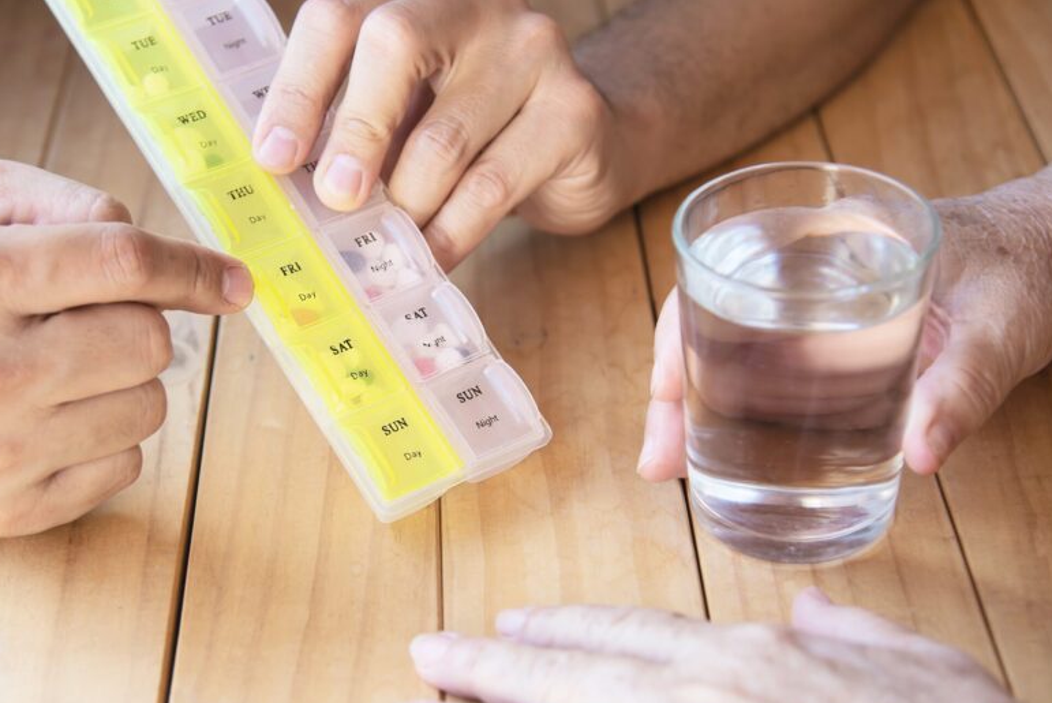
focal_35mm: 77
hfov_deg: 26.2
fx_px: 2251
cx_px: 415
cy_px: 399
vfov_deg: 17.7
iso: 200
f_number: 4
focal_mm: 58
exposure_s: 1/160
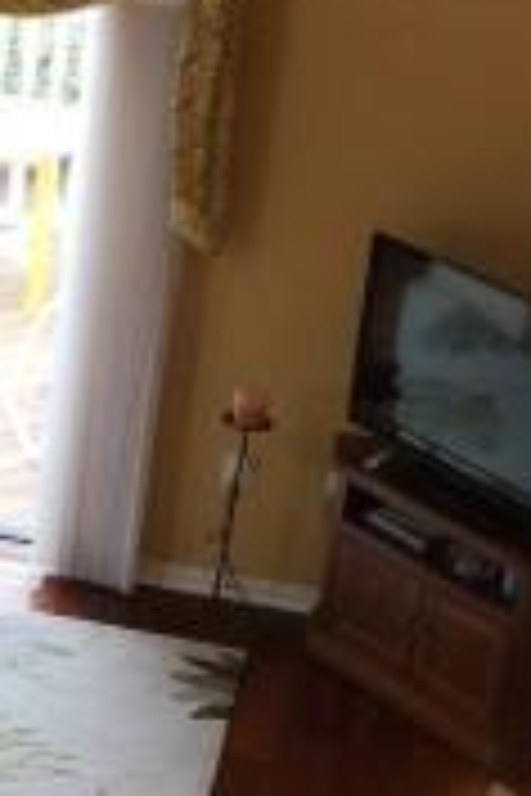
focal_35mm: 123
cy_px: 472
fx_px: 2721
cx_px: -567
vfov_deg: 16.6
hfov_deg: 10.2
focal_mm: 4.15
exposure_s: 1/60
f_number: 2.2
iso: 32
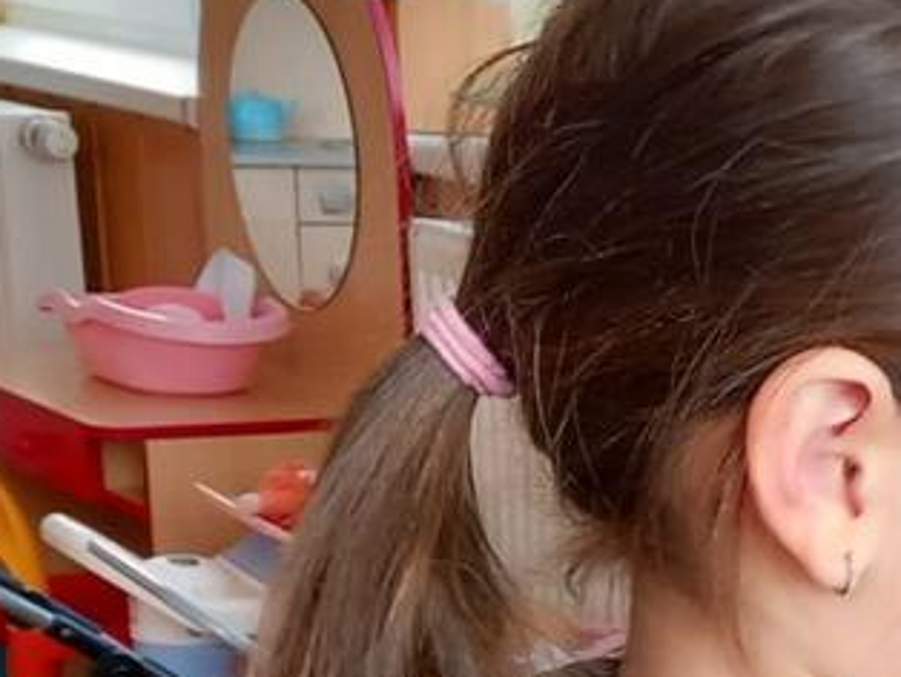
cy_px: 921
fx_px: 2996
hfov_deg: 14.7
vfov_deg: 12.4
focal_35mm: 115
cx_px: 1673
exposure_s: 1/50
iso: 100
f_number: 1.8
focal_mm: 4
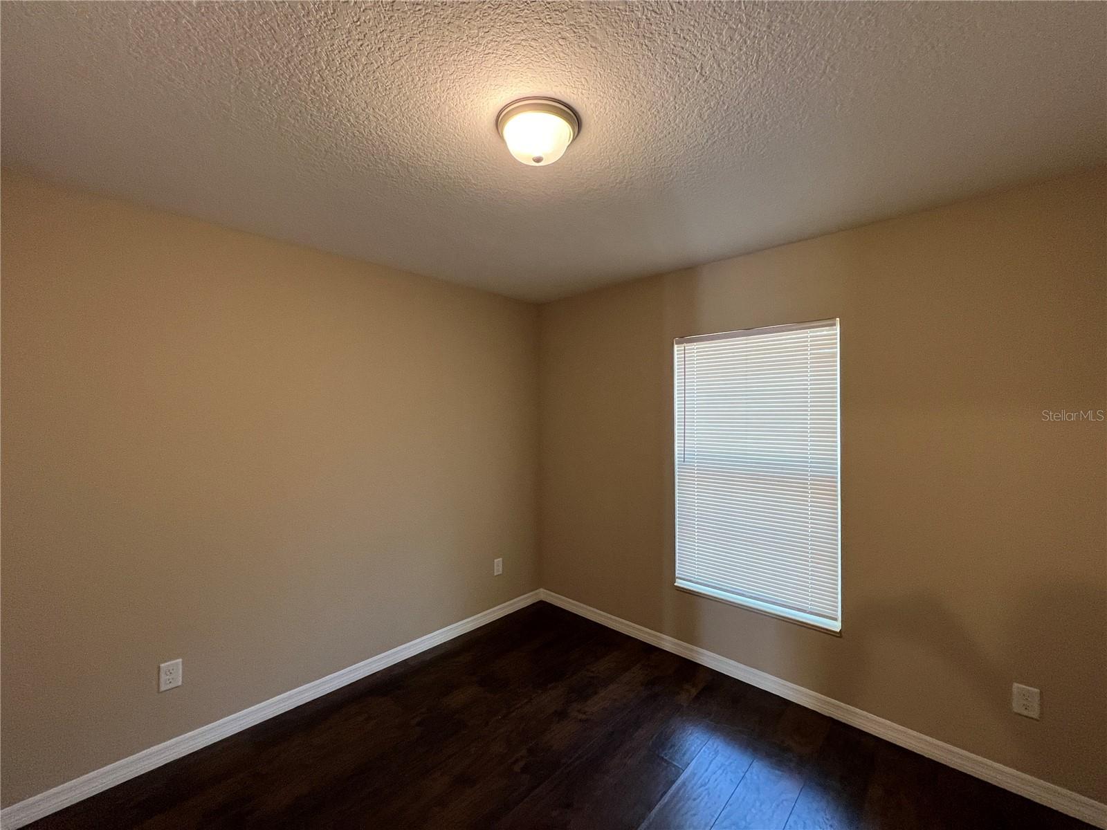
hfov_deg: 106.2
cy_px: 415
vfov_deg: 89.9
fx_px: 416
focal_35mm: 13
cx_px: 554
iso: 400
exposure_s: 1/60
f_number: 1.8
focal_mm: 1.57
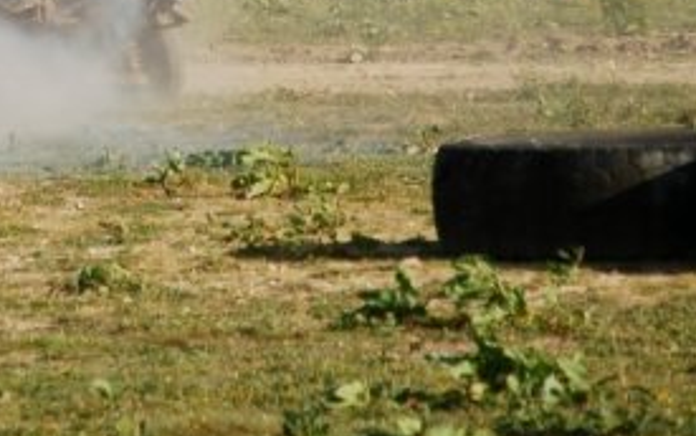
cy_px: -66
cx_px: 20
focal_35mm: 413
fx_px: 7835
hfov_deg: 5.1
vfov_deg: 3.2
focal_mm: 116
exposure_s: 1/1000
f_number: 6
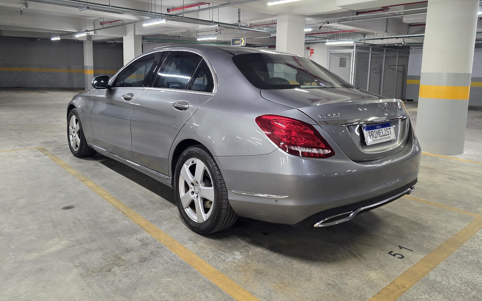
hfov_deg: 68.3
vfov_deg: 45.7
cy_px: 115
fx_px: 355
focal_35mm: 27
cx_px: 255
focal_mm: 6.3
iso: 800
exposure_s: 1/60
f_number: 1.7
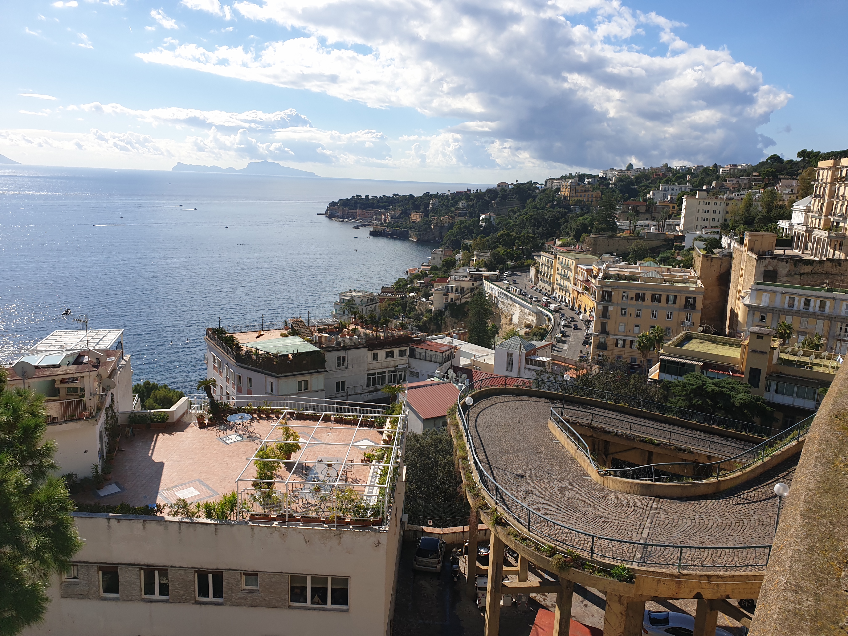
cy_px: 318
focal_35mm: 26
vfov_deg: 53.1
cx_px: 424
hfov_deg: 67.3
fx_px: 637
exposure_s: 1/2208
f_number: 2.4
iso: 50
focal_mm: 4.3
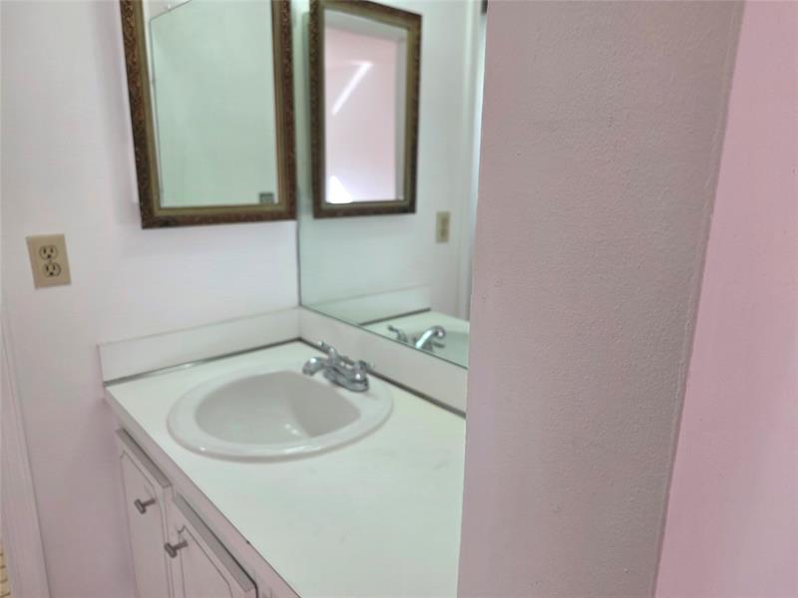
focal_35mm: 23
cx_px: 399
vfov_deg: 58.9
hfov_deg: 73.9
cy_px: 299
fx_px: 530
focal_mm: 6.25
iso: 50
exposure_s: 1/120
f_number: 1.7
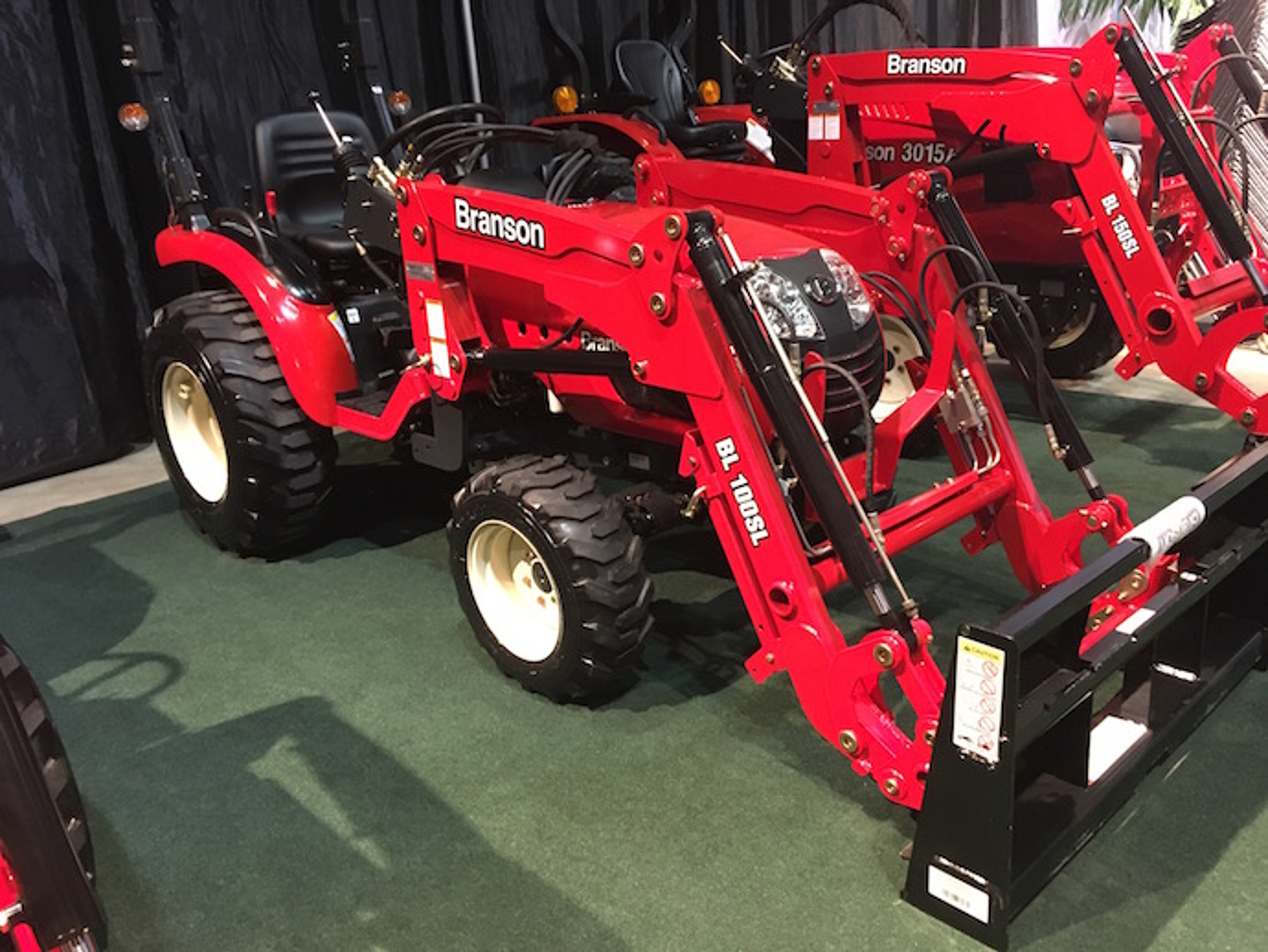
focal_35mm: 29
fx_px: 1063
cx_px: 634
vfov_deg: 48.3
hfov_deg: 61.6
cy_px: 476
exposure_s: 1/15
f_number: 2.2
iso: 200
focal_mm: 4.15
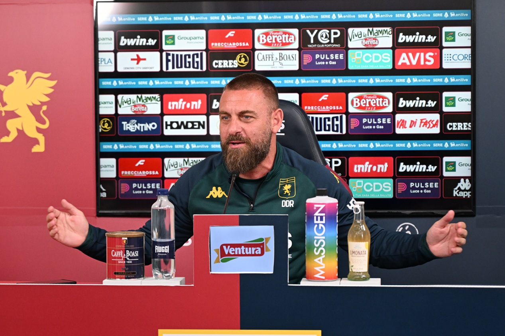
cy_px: 168
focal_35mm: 105
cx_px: 252
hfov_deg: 19.5
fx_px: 1472
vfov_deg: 13.0
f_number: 4
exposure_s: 1/400
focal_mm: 70
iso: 2000
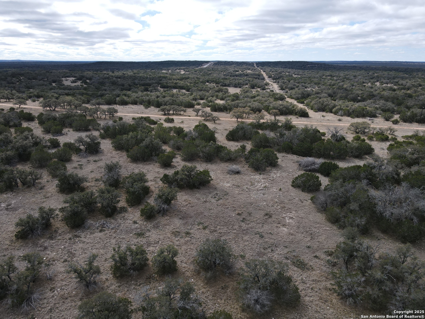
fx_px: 295
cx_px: 212
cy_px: 160
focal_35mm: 24
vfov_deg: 56.8
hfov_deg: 71.6
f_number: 2.8
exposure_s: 1/640
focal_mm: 4.5
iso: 100
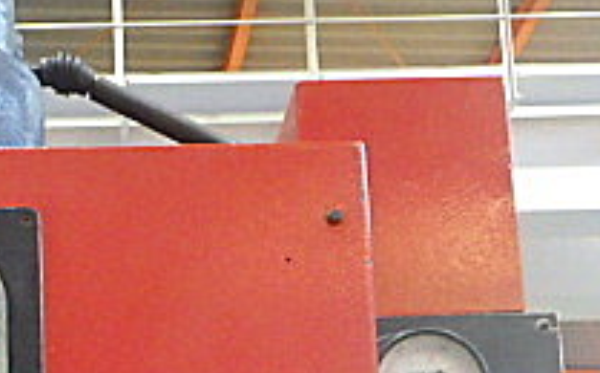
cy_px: 614
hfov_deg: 22.0
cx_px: 6
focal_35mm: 91
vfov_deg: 13.2
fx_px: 1486
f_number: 3.5
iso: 1600
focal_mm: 5
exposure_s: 1/45
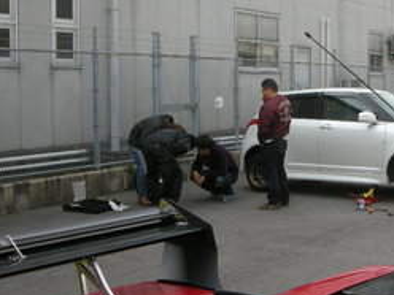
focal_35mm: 58
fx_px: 660
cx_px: 315
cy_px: 160
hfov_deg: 32.3
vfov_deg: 25.2
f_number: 4.8
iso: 64
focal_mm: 7.5
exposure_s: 1/183
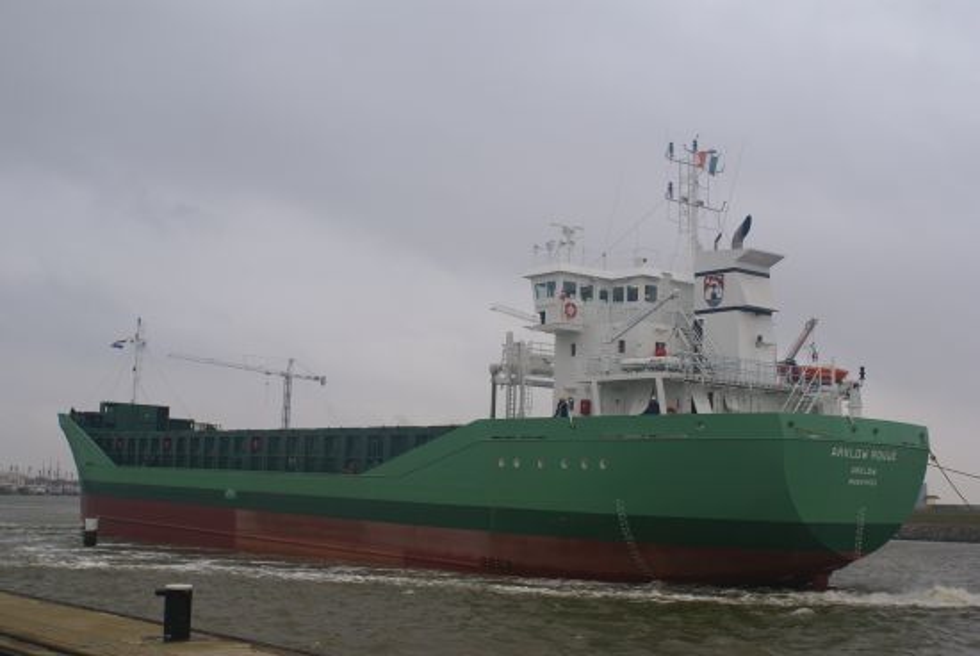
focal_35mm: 45
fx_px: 1226
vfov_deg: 29.9
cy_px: 328
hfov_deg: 43.6
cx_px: 490
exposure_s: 1/80
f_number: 6.3
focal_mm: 30
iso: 100
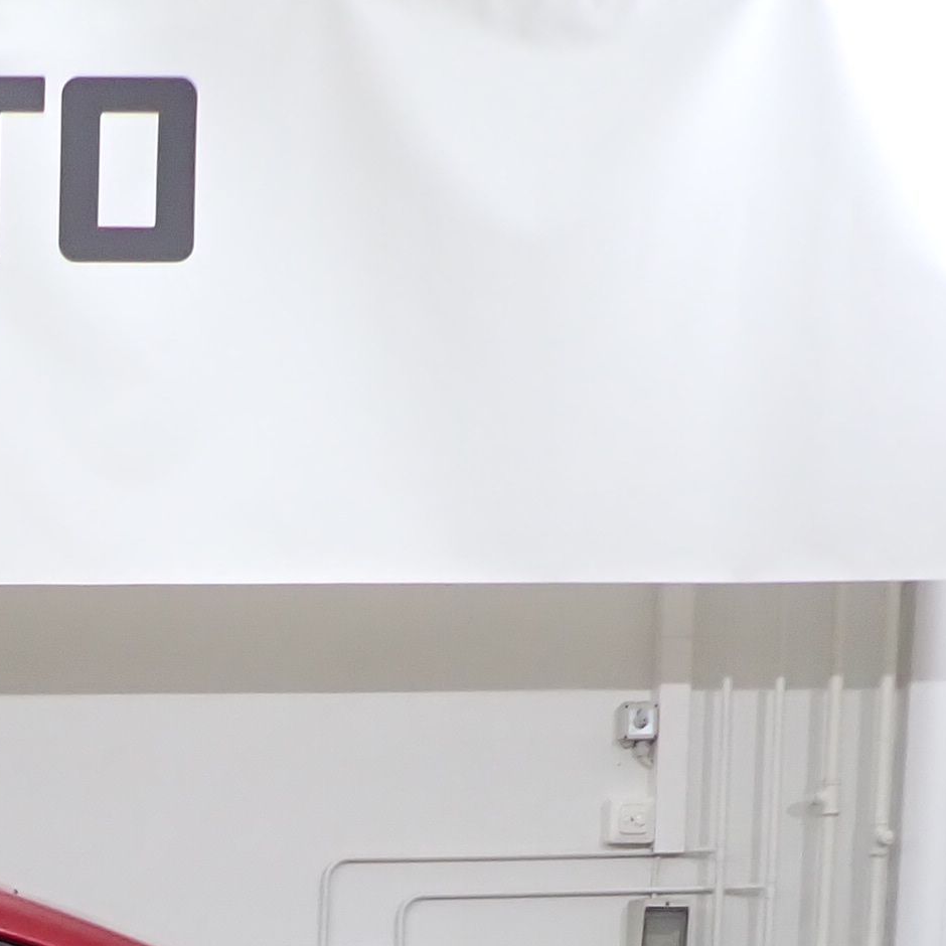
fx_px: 2906
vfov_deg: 16.6
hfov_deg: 17.3
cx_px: -305
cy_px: 1458
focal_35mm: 94
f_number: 2
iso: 160
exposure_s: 1/60
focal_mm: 4.5
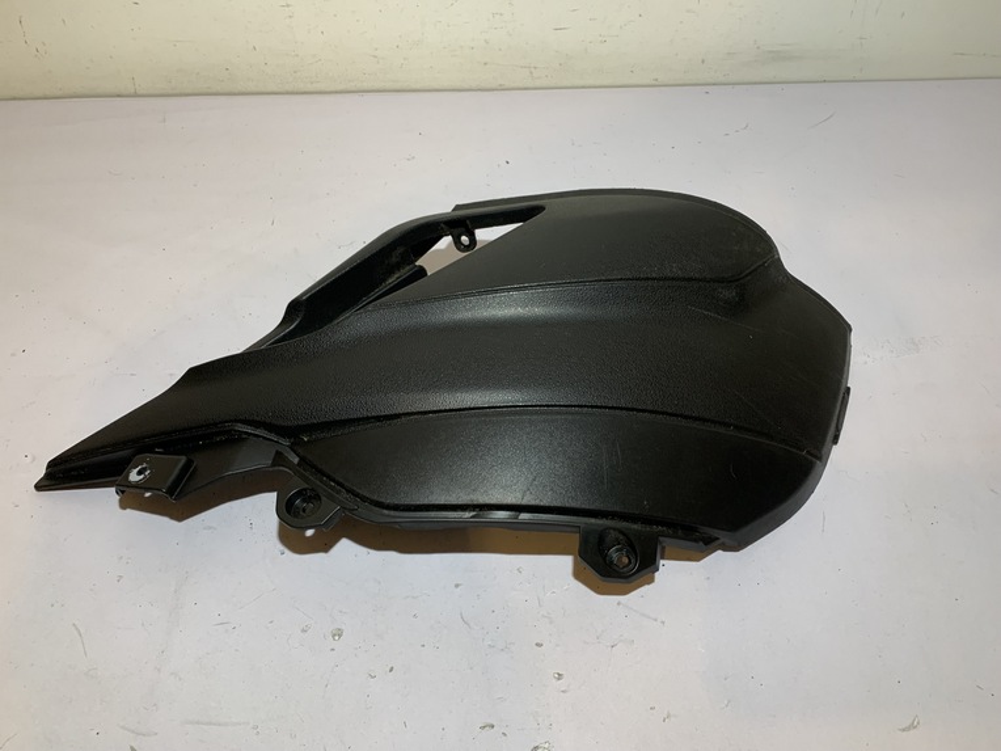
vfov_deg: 53.1
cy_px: 376
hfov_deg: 67.3
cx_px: 500
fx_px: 752
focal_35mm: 26
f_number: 1.8
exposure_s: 1/119
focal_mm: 4.25
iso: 100
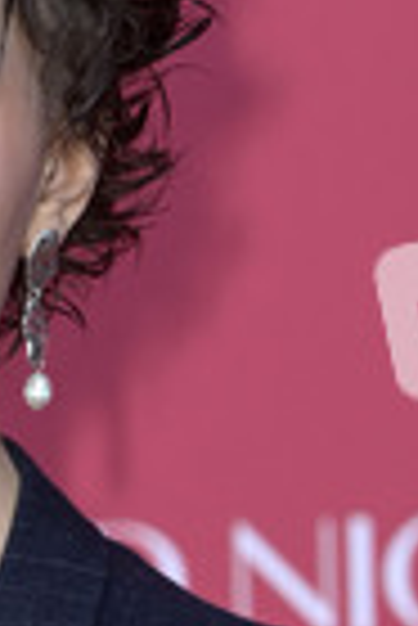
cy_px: 518
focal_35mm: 416
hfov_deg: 3.3
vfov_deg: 4.9
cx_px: -162
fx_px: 7227
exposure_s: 1/400
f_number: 5
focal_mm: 145
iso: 1600
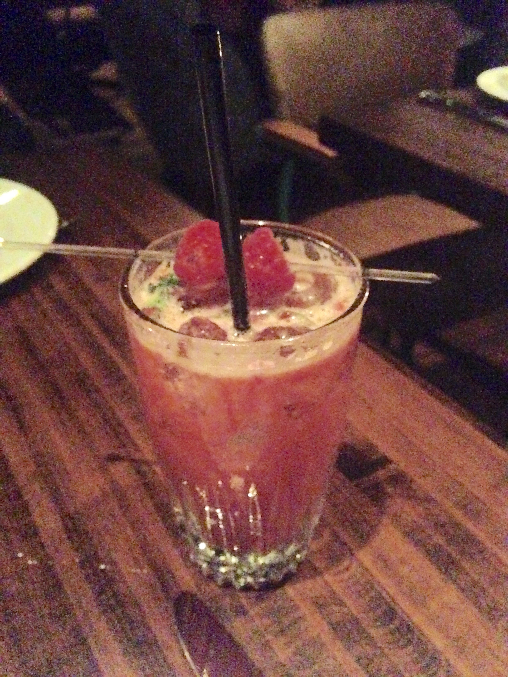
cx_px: 254
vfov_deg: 55.4
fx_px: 646
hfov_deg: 42.9
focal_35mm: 33
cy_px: 338
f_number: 2.4
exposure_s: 1/15
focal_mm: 4.12
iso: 3200
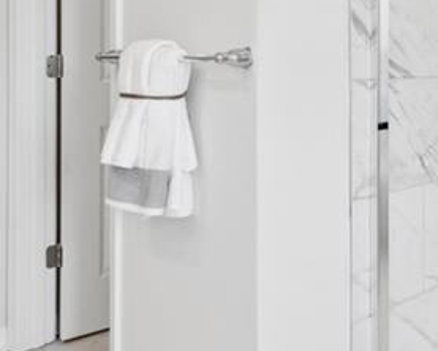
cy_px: 59
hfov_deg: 36.8
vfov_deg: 32.4
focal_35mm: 45
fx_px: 584
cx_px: 441
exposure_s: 1/15
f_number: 7.1
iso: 160
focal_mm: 13
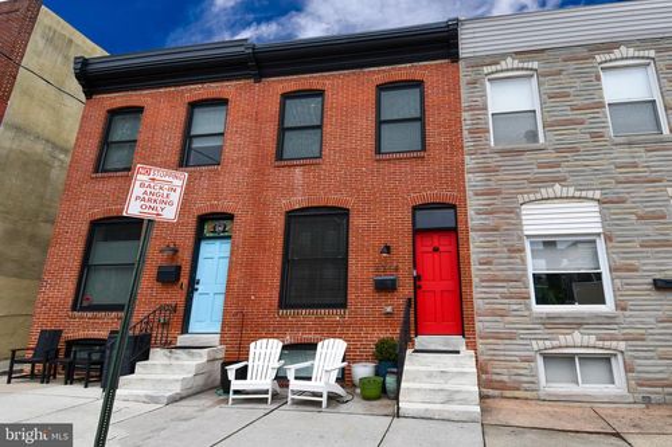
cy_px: 224
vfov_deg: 67.3
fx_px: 336
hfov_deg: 90.0
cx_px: 336
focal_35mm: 18
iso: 200
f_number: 8
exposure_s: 1/250
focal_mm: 12
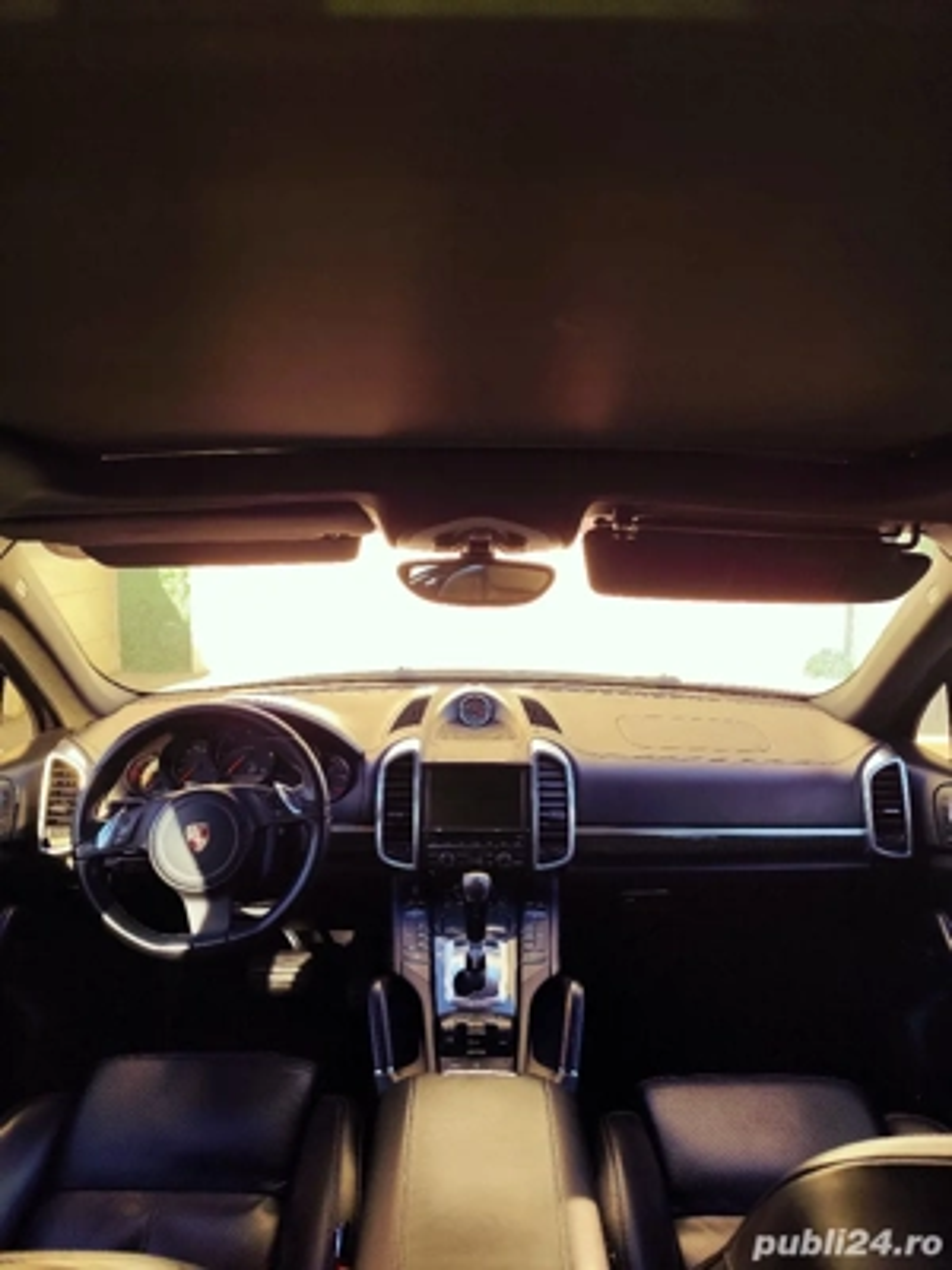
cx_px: 476
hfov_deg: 58.9
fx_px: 843
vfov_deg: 73.9
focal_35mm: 23
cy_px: 635
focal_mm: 6.19
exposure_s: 1/100
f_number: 1.65
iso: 50
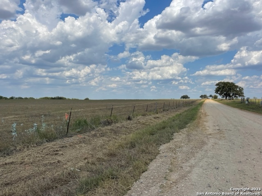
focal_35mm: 26
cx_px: 131
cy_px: 98
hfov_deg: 67.3
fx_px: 197
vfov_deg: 53.1
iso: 32
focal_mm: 5.1
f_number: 1.6
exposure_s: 1/7407
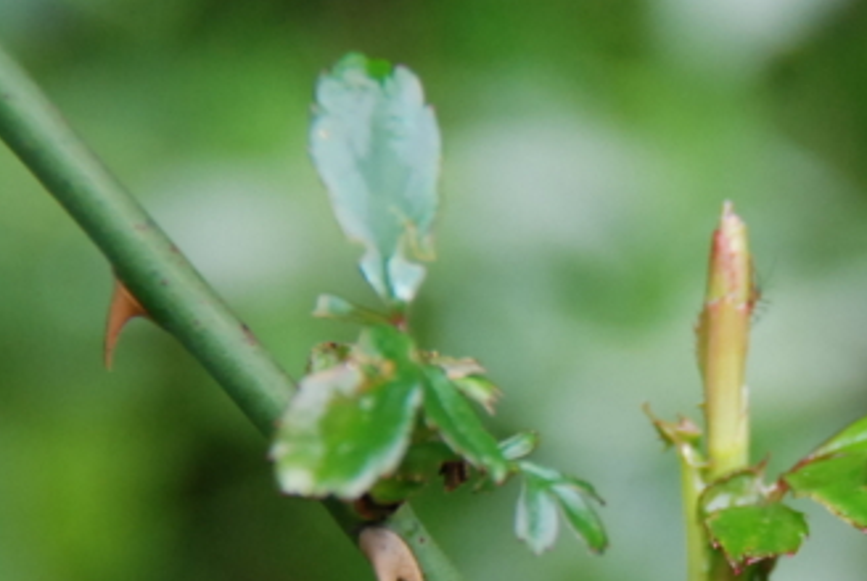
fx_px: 19422
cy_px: 457
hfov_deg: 2.6
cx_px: 814
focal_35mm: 805
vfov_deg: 1.7
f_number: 7.1
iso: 800
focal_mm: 220
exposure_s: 1/100
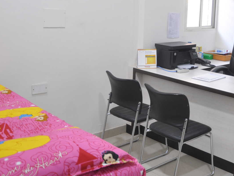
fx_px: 331
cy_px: 44
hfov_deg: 38.3
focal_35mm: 49
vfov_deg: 29.2
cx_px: 163
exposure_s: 1/20
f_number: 3.5
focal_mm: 18
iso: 400
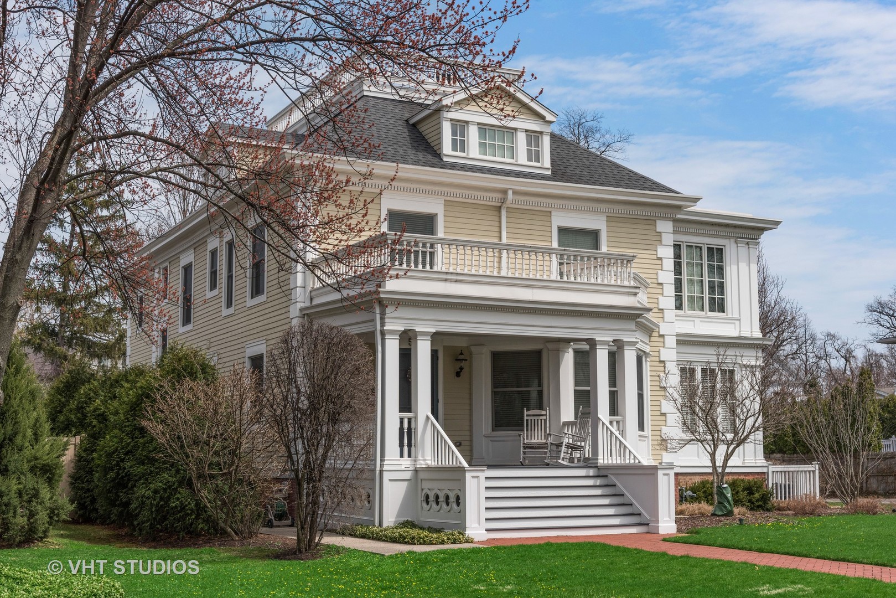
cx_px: 448
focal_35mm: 48
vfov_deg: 28.1
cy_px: 299
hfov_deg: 41.1
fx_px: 1195
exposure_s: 1/1000
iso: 200
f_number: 8
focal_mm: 48
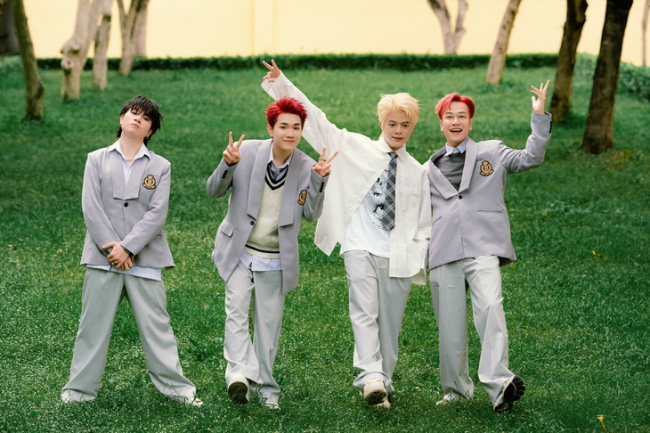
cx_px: 325
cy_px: 216
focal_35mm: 110
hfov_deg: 18.6
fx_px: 1985
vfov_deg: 12.4
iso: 200
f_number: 4
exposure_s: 1/400
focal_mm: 110
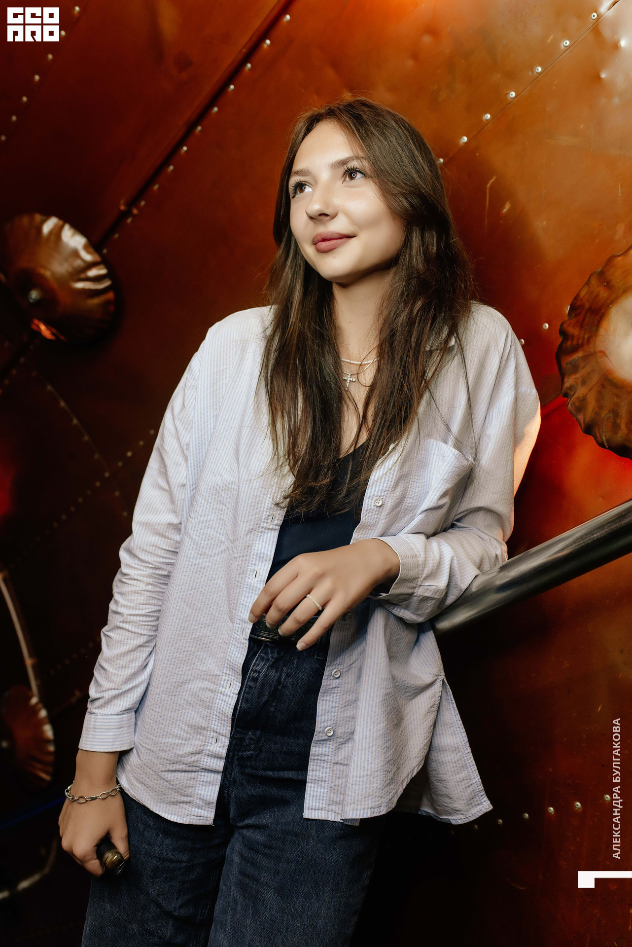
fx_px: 921
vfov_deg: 54.4
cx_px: 316
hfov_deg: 37.9
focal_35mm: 35
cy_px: 474
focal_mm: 35
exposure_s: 1/200
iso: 1000
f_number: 3.5
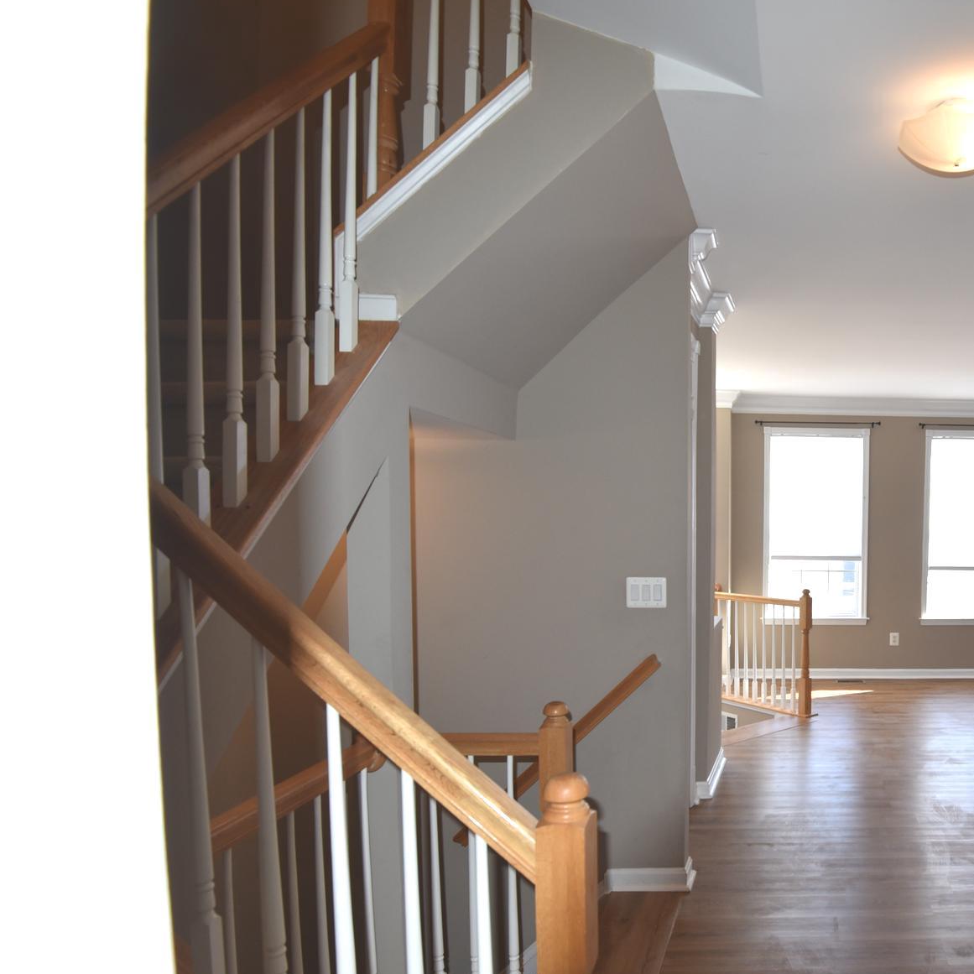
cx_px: 846
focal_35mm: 24
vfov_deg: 64.6
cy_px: 566
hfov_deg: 57.4
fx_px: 764
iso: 720
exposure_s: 1/125
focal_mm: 16
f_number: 5.6
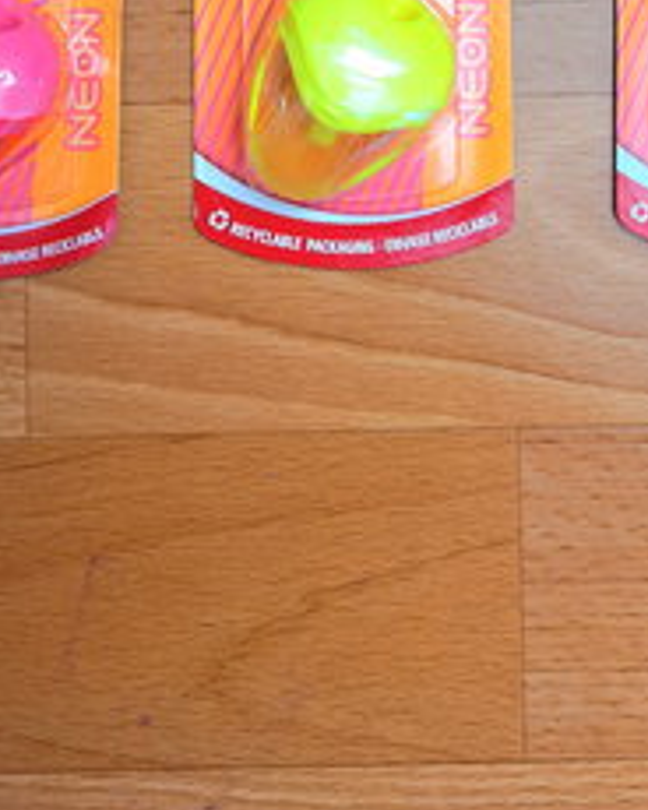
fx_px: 1247
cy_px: -83
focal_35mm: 52
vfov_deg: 31.8
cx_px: 363
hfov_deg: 29.1
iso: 200
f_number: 1.8
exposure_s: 1/50
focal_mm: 5.54
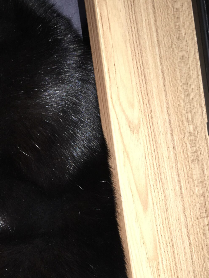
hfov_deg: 25.5
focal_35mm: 56
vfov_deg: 33.5
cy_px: 214
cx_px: 31
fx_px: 451
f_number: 2.2
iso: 25
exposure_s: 1/16
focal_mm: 4.15
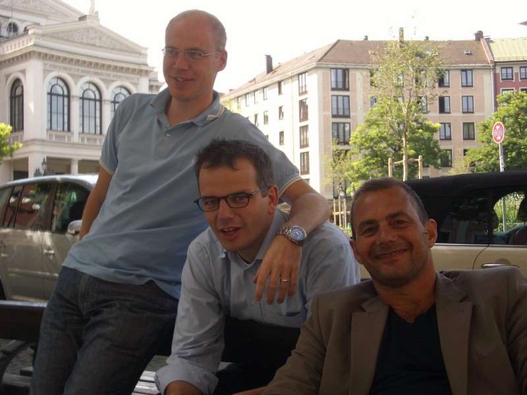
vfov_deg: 29.7
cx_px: 264
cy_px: 198
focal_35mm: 49
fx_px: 746
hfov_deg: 38.9
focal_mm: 8.2
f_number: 3.1
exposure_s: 1/200
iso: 50
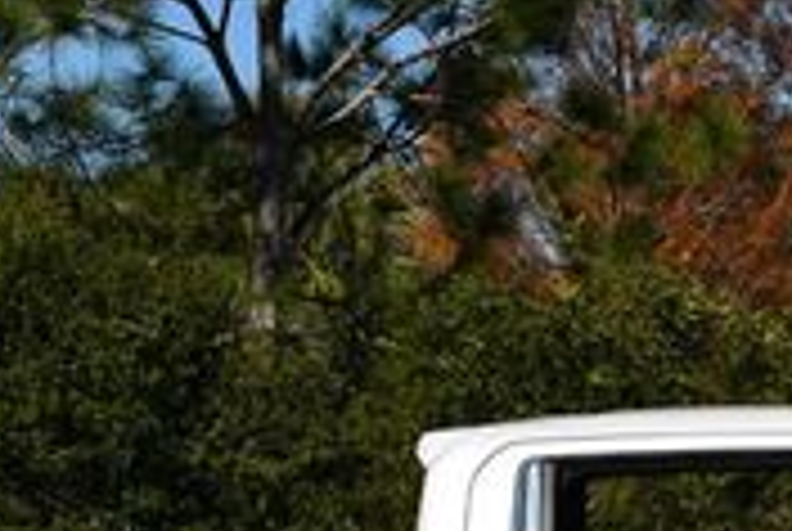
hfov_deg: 10.8
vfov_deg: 7.3
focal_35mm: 189
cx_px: 796
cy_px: 482
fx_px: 4165
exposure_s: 1/400
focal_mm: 26
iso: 100
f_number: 10
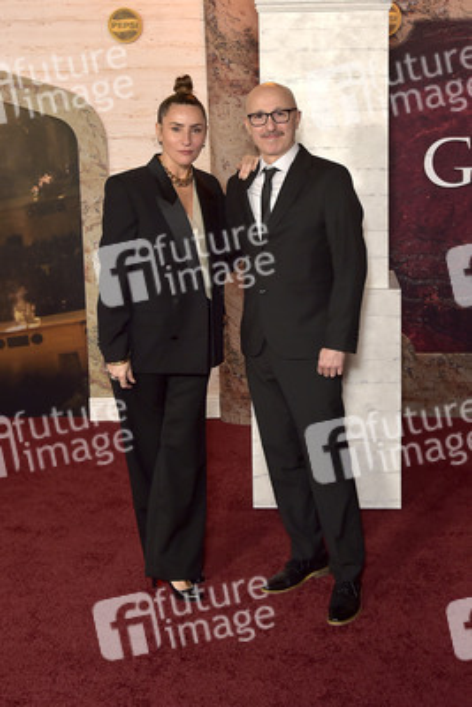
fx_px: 865
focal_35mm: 44
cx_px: 236
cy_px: 354
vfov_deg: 44.5
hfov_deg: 30.5
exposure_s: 1/250
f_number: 5.6
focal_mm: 44
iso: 1000
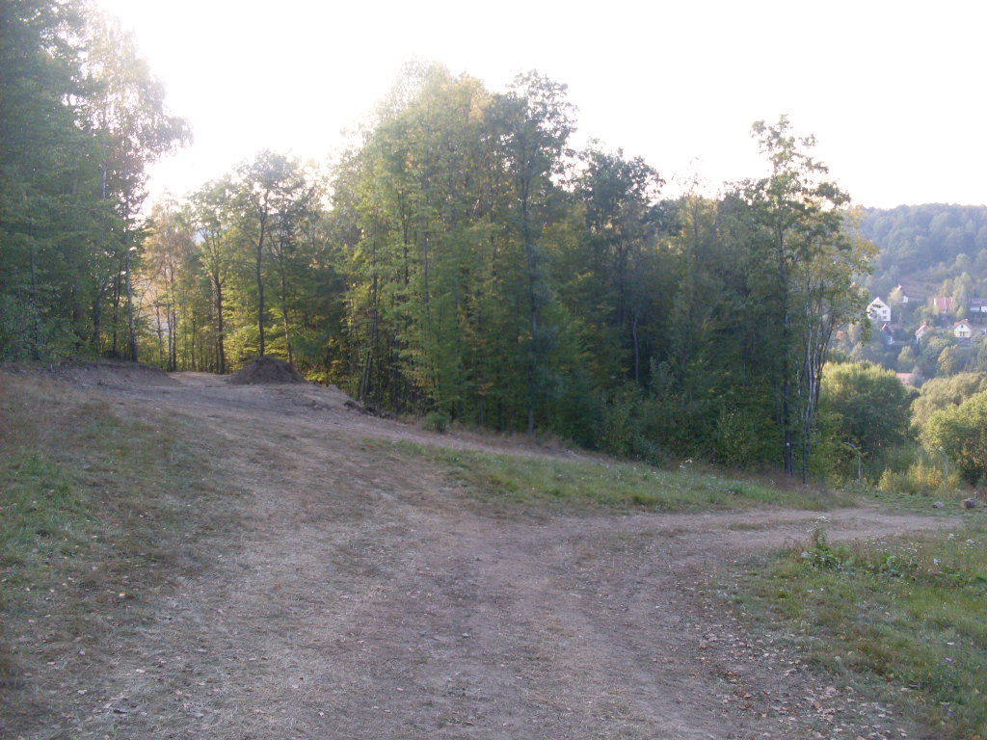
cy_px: 370
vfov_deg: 37.7
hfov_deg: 49.0
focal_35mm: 38
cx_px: 494
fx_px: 1083
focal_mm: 6.3
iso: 80
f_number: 2.8
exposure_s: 1/180
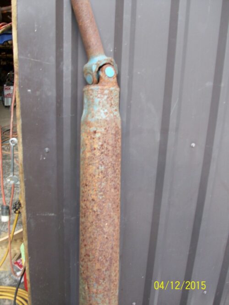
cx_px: 114
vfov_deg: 54.0
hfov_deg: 41.8
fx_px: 300
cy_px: 152
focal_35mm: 34
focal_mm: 5.7
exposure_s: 1/60
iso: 80
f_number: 2.8
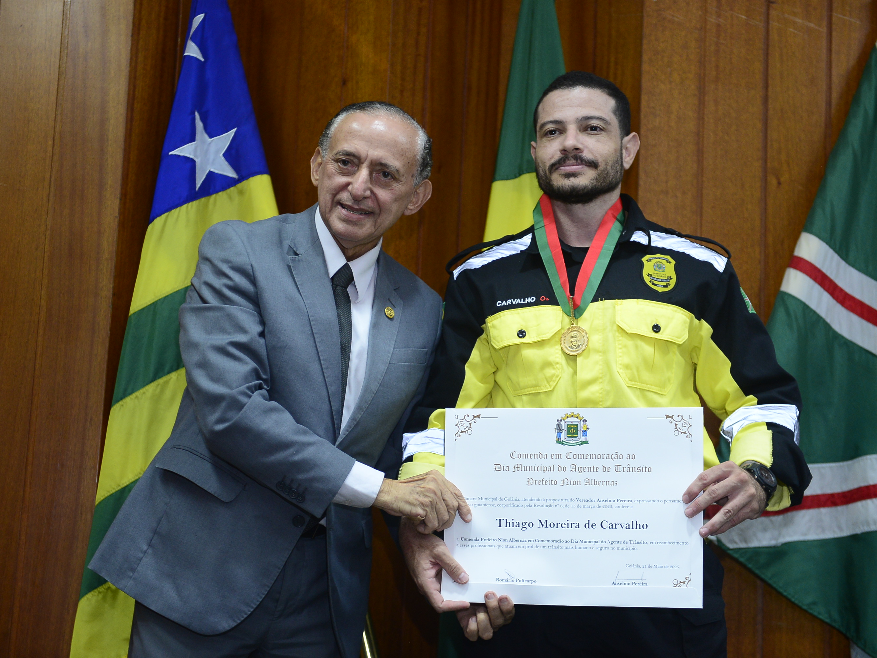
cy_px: 329
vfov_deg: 22.6
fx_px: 1647
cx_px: 432
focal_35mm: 65
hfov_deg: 29.8
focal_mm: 60
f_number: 2.8
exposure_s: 1/125
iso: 1600
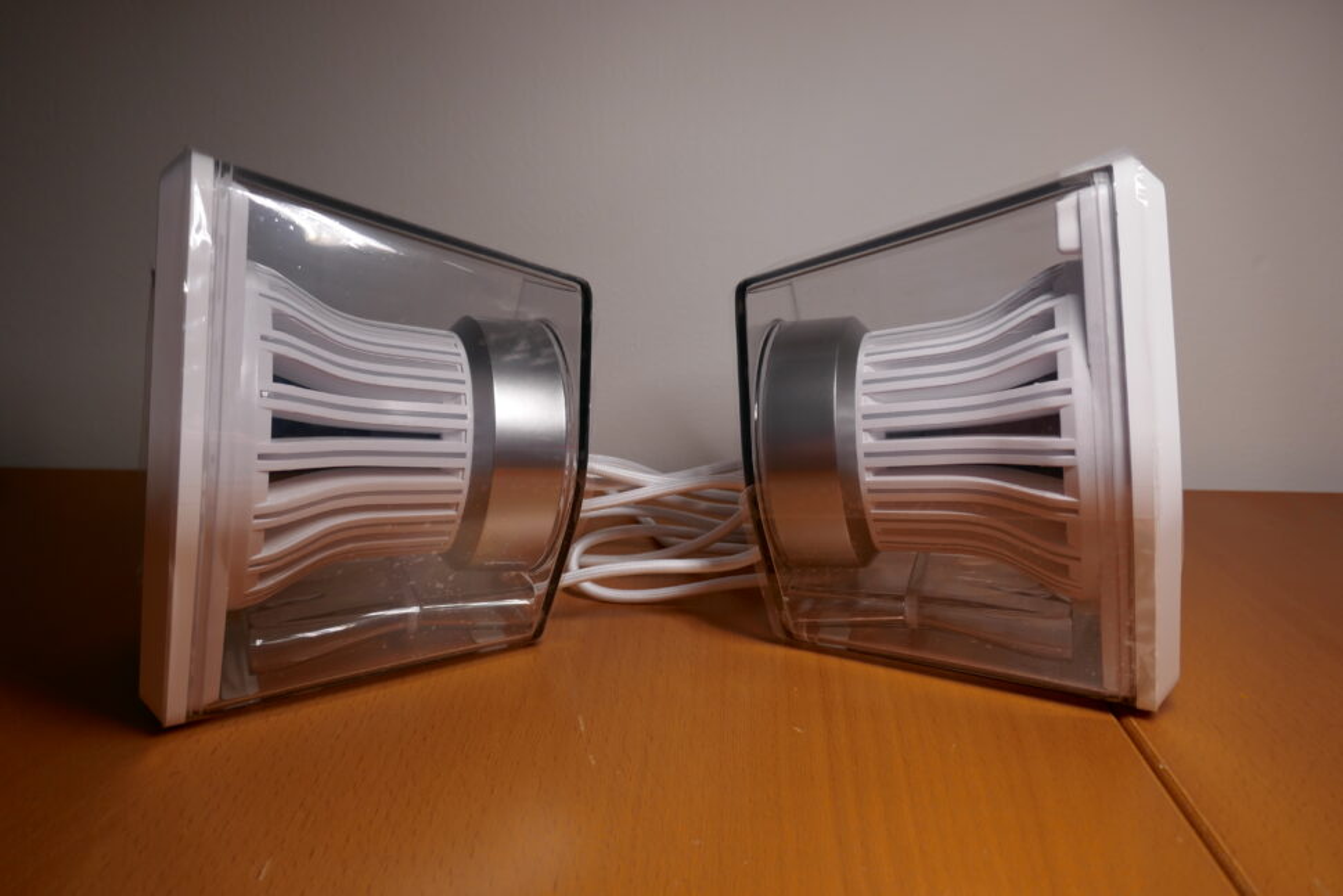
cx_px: 672
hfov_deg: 71.5
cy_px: 448
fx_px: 933
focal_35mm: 25
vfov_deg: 51.3
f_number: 2.8
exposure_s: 1/160
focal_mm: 9.1
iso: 125
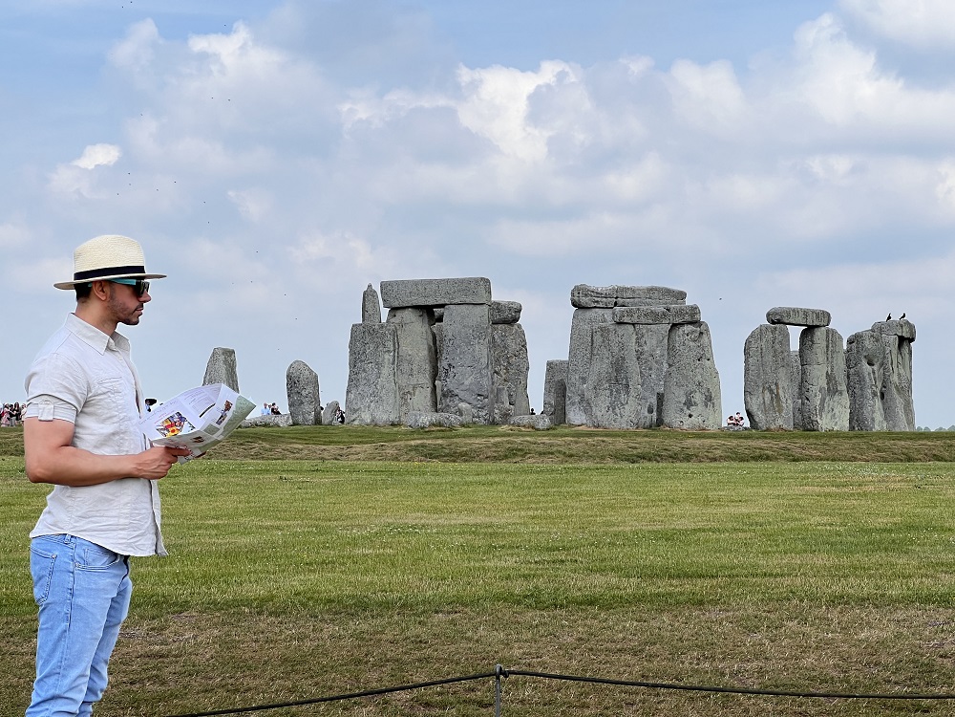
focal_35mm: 77
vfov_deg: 19.1
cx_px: 478
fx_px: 2124
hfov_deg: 25.3
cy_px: 358
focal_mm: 9
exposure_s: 1/1085
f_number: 2.8
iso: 32
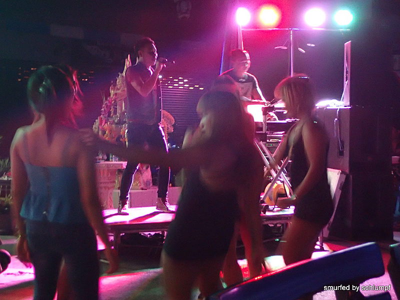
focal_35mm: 70
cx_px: 200
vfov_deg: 21.0
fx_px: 809
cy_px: 150
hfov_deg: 27.8
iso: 1600
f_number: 4
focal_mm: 12.6
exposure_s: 1/8
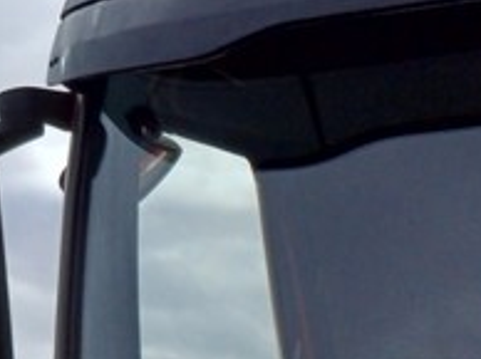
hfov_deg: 12.2
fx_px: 1832
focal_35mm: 132
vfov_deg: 10.3
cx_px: -647
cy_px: -379
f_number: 1.8
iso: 50
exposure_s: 1/1361
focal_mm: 4.65
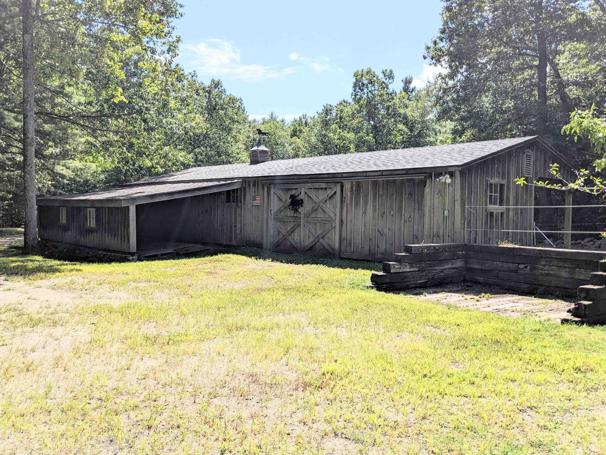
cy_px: 228
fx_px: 525
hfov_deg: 60.0
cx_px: 306
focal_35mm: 30
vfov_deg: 46.8
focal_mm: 4.38
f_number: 1.73
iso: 47
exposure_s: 1/3356
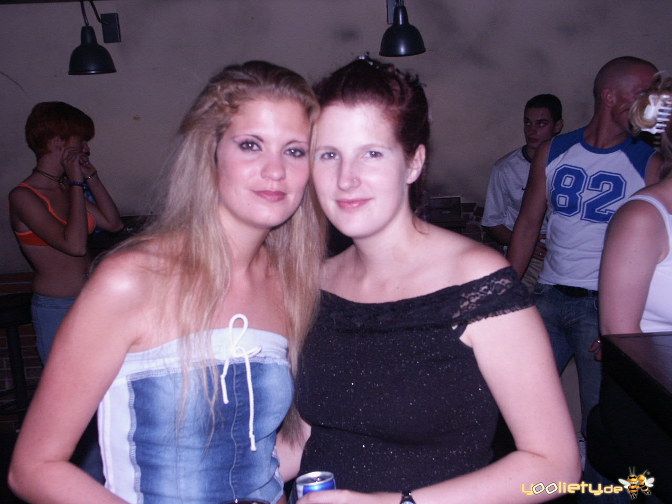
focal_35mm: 36
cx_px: 336
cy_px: 252
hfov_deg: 51.4
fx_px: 699
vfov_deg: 39.7
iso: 200
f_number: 2.8
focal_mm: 9.45
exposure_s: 1/45
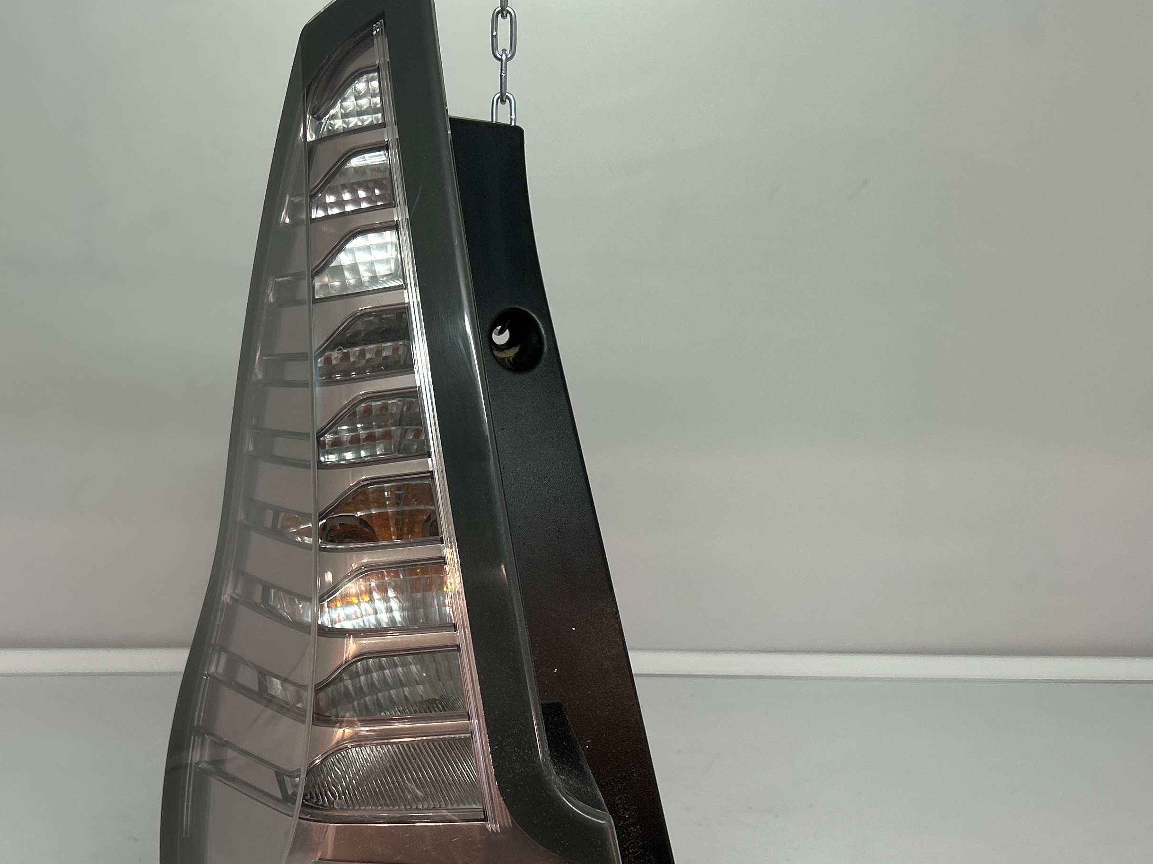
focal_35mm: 43
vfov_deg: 33.4
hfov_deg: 43.8
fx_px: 1432
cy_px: 554
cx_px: 515
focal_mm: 5.7
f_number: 1.5
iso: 64
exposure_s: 1/100
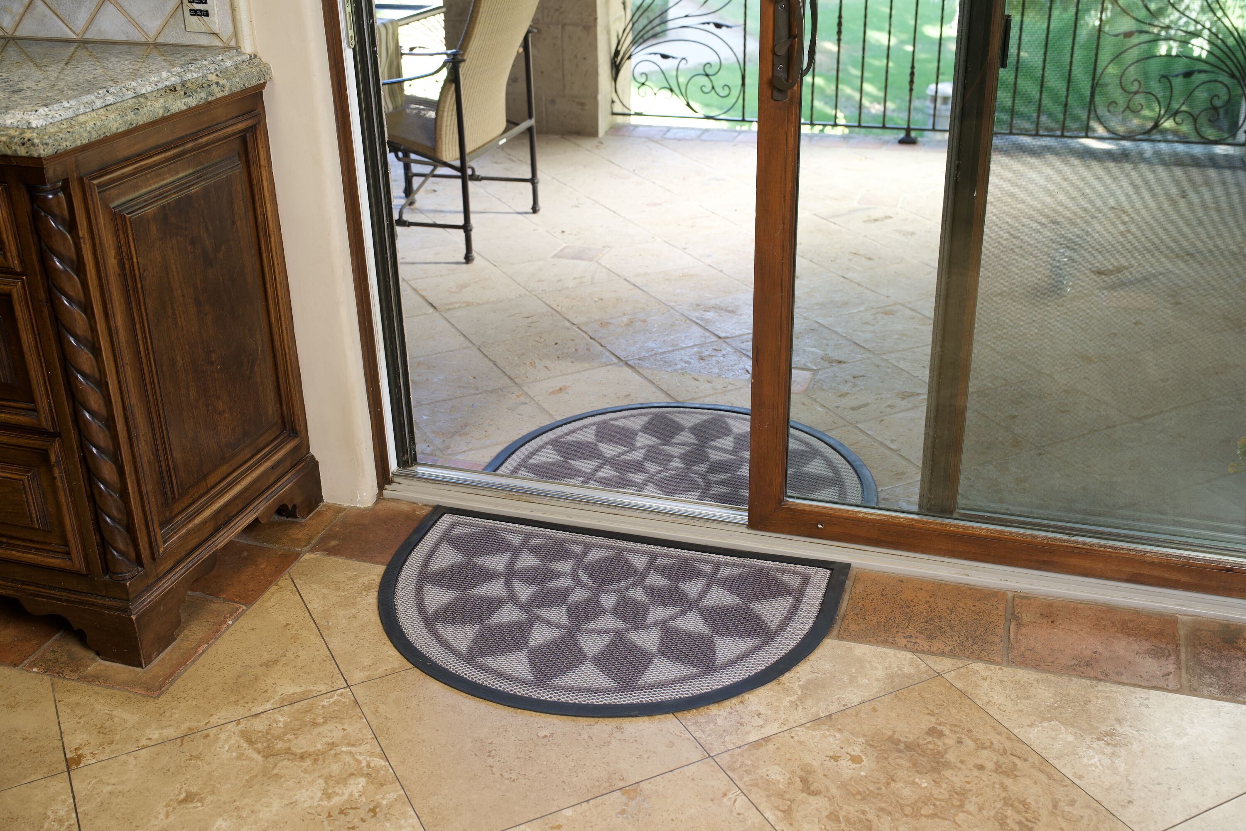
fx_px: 1315
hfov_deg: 50.7
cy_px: 416
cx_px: 623
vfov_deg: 35.1
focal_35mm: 38
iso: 800
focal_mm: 38
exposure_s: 1/125
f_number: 4.5
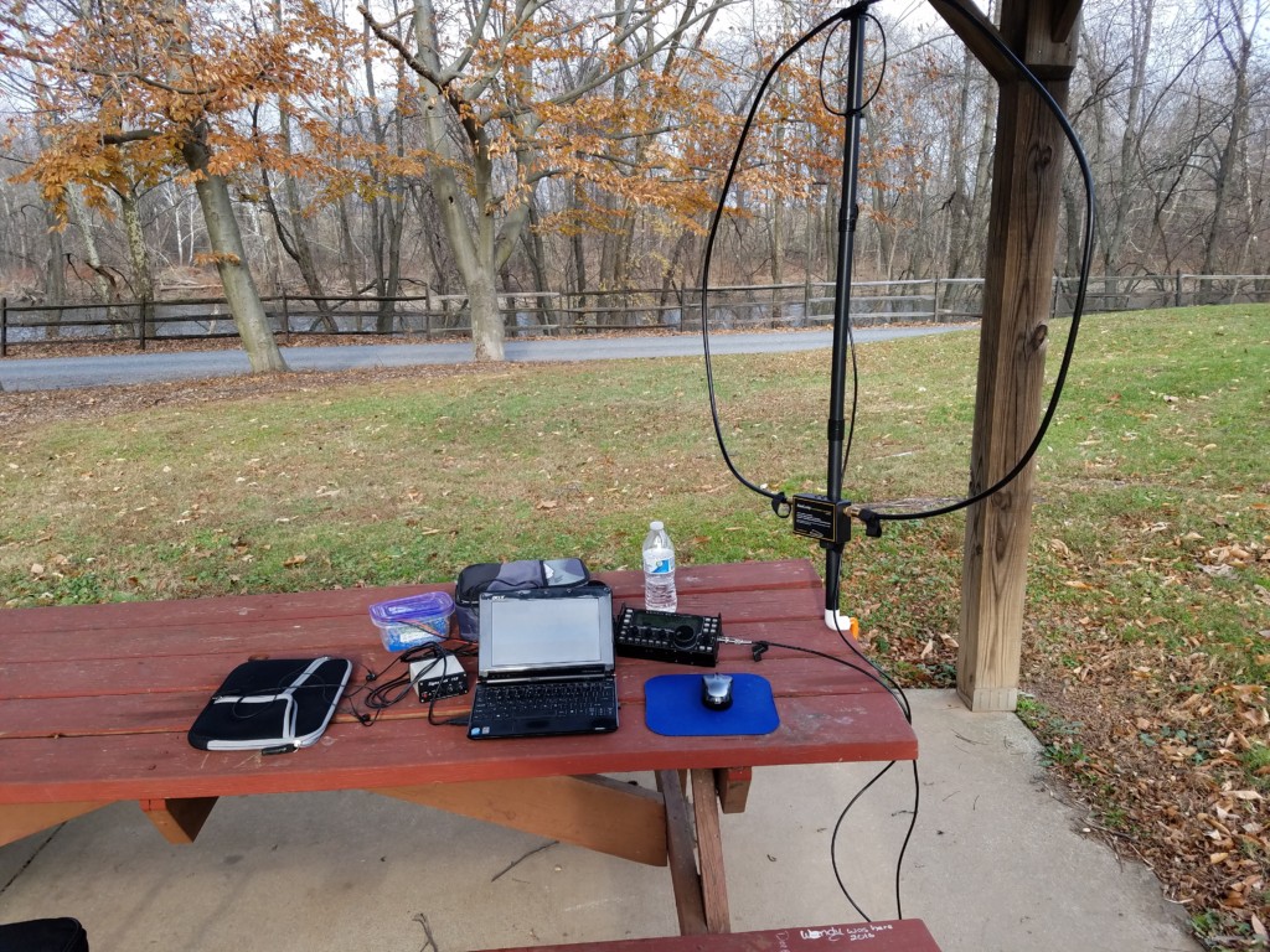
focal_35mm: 26
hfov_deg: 67.3
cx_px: 635
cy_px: 476
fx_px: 954
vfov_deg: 53.1
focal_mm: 4.2
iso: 50
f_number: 1.7
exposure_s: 1/298
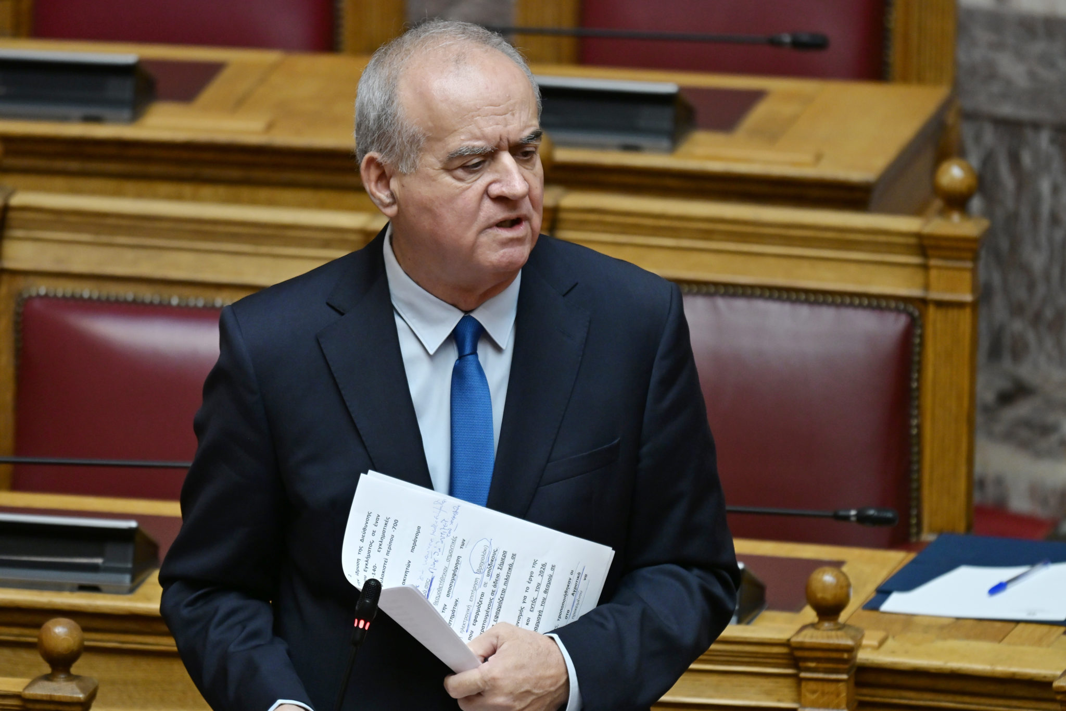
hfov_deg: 3.4
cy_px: 356
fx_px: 17764
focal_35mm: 600
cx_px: 533
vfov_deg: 2.3
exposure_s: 1/250
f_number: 6.3
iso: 2800
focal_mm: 600
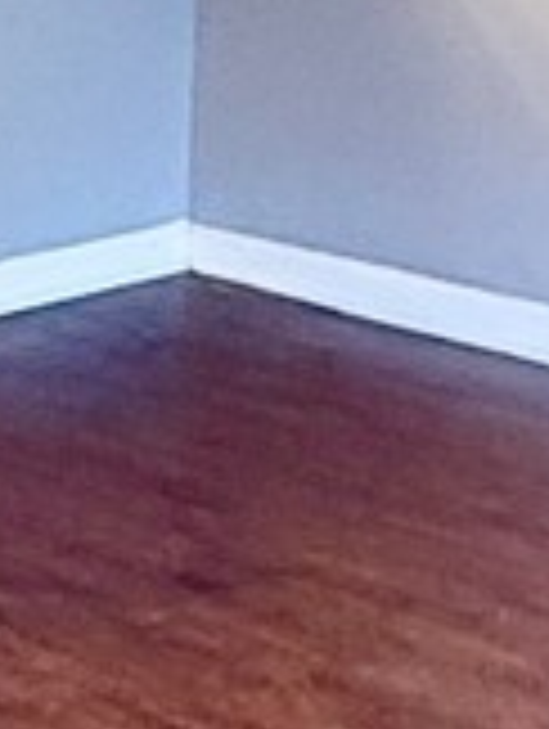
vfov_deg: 13.6
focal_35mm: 138
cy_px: -310
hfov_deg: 10.4
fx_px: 2911
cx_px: -274
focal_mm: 2.22
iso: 400
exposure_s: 1/60
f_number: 2.2
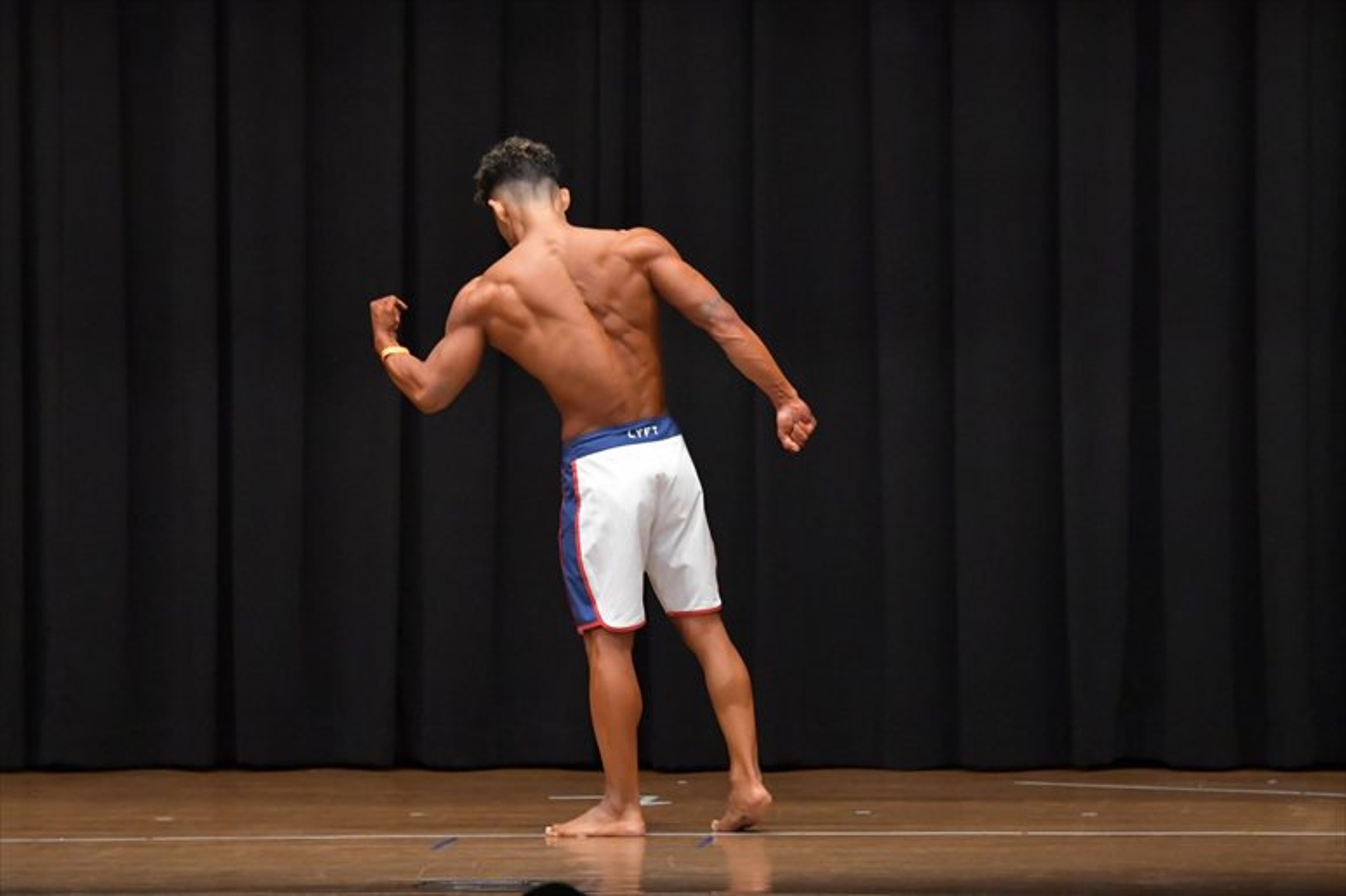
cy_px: 448
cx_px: 673
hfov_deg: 8.6
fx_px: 8969
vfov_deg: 5.7
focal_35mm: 240
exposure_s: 1/400
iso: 6400
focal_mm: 160
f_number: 5.6
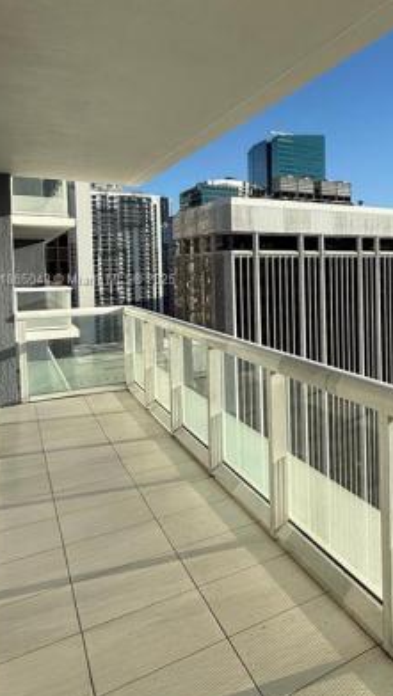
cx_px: 461
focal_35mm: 28
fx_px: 518
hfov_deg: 34.2
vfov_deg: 67.3
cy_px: 281
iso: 50
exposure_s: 1/2410
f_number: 2.2
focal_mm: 2.22
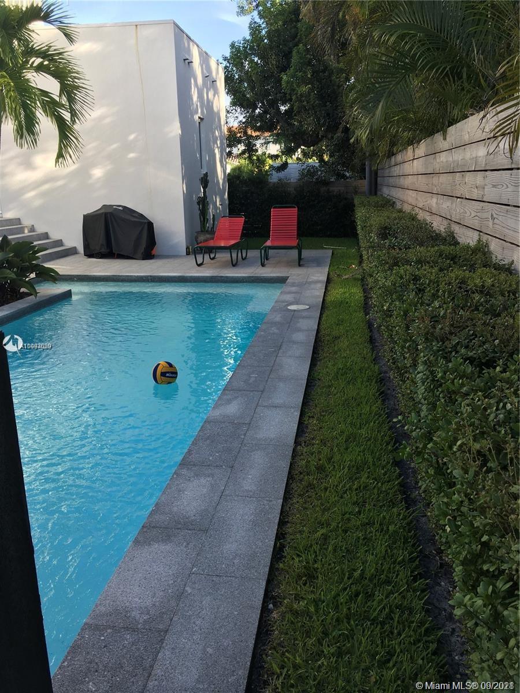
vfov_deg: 61.7
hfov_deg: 48.2
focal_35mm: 29
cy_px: 346
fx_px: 581
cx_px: 260
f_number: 2.2
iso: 25
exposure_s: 1/279
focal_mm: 4.15
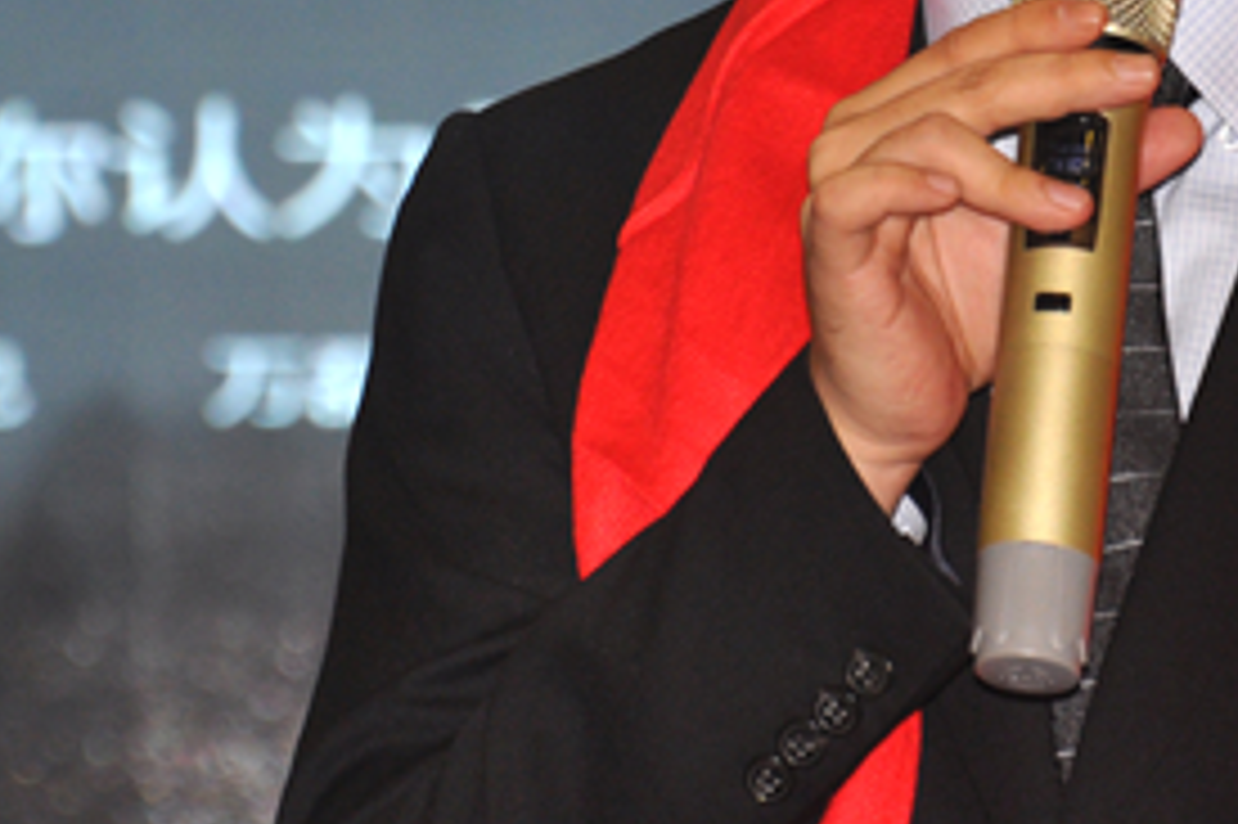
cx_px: 450
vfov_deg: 3.2
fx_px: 14790
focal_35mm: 430
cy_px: -77
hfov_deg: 4.8
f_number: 5.6
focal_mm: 105
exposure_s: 1/60
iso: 400
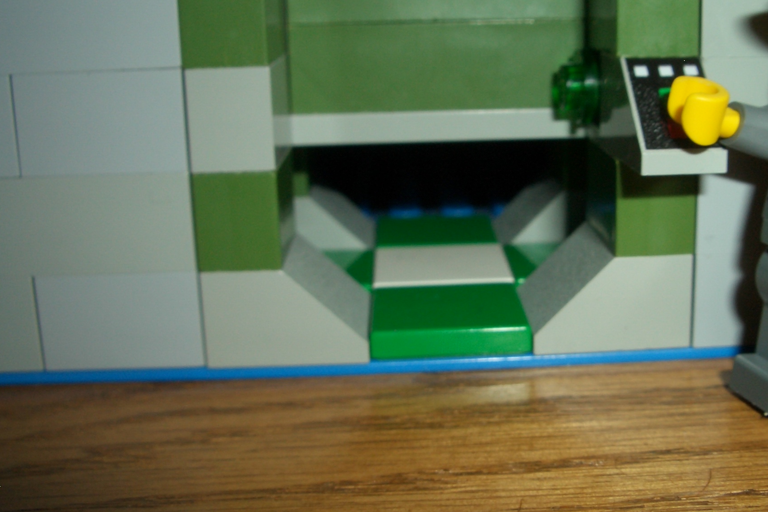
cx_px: 484
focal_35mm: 49
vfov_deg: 27.5
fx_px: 1045
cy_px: 214
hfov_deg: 40.1
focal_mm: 5.8
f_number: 4.3
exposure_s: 1/60
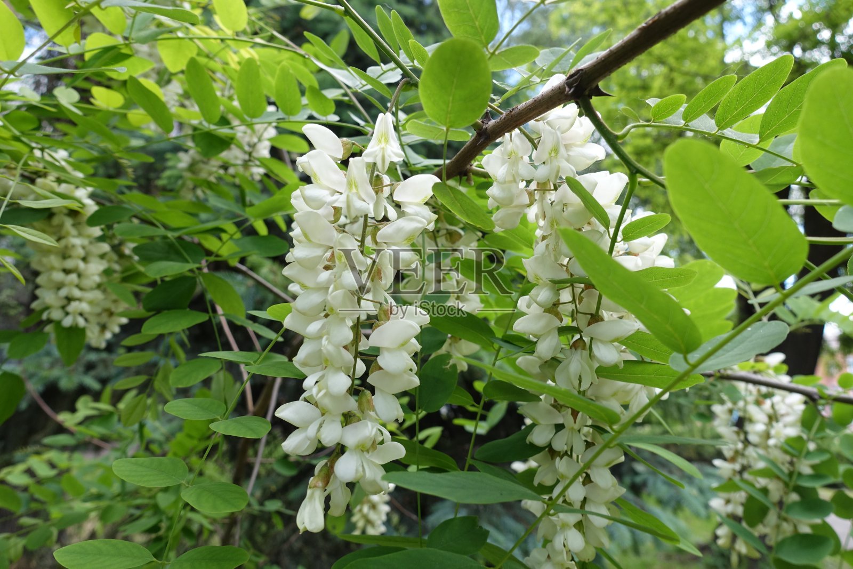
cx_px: 426
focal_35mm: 24
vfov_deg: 53.1
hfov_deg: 73.7
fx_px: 569
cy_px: 284
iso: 250
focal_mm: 8.8
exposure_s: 1/160
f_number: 4
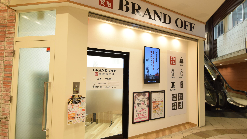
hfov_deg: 78.7
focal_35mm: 23
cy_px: 66
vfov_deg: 49.5
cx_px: 127
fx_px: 151
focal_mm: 14
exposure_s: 1/25
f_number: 8
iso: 800
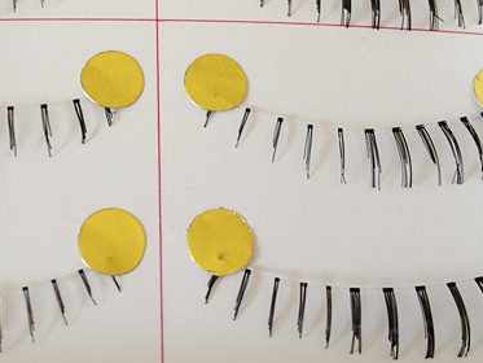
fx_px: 1047
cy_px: 13
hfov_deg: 25.8
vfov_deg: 19.2
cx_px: 144
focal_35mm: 75
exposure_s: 1/20
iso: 64
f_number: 2.4
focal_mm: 4.28
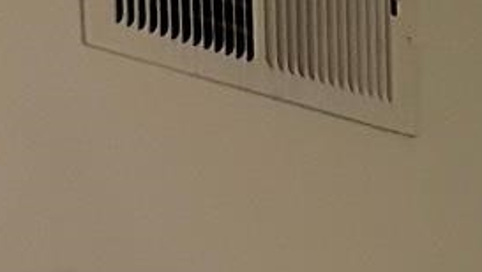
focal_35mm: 209
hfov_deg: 9.6
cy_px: 1325
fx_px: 2673
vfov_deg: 4.9
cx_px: 975
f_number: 1.5
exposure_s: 1/60
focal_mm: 5.7
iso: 160
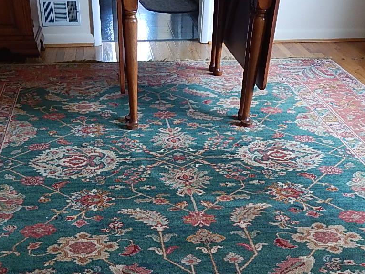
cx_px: 148
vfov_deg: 29.1
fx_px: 485
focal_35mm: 46
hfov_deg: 41.1
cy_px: 285
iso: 160
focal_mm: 4
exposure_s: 1/30
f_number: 3
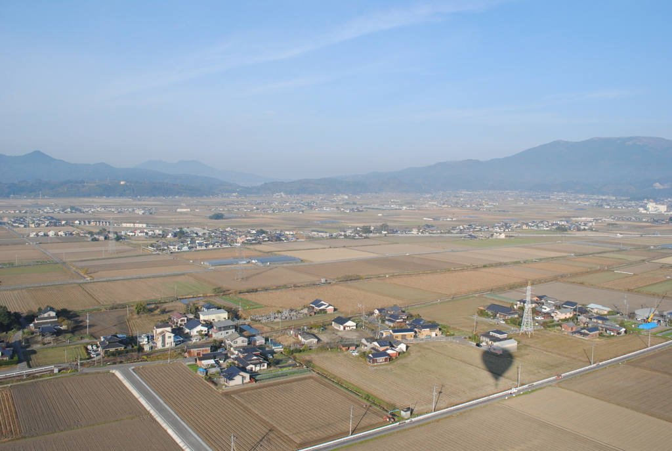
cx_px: 336
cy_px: 226
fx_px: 561
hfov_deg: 61.8
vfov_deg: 43.8
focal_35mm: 30
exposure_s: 1/1000
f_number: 8
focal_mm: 20
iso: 400
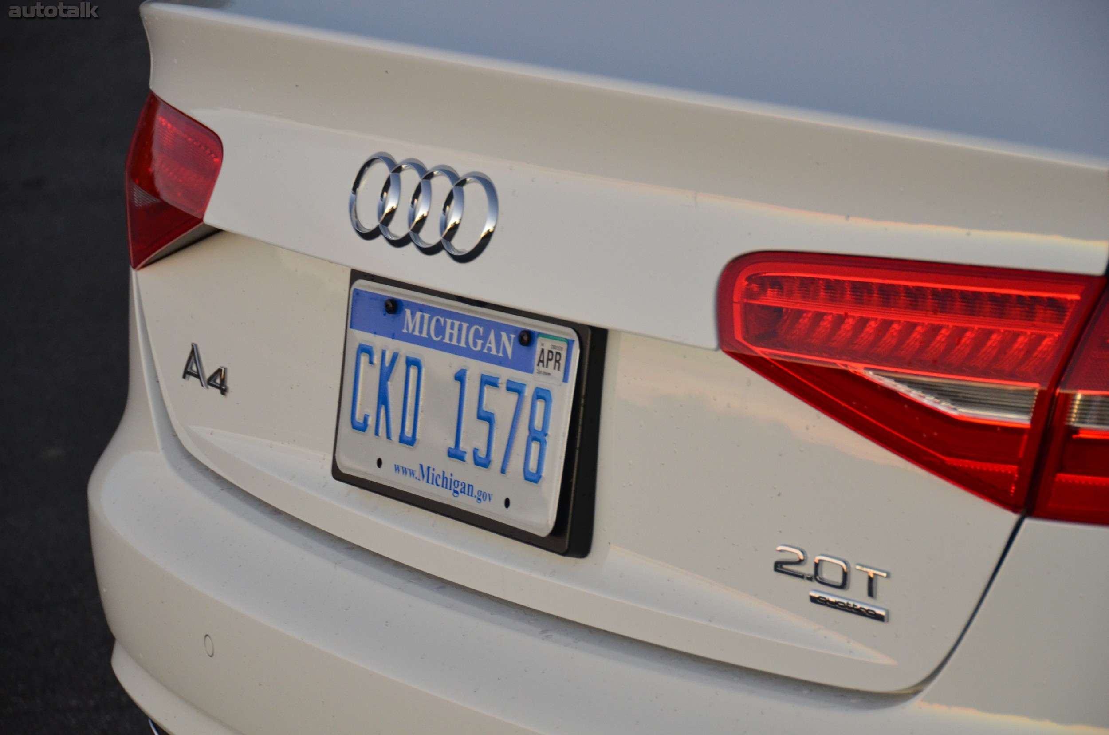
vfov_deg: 11.1
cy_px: 368
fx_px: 3781
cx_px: 554
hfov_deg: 16.7
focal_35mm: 123
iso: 1600
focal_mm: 82
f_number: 5
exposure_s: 1/50
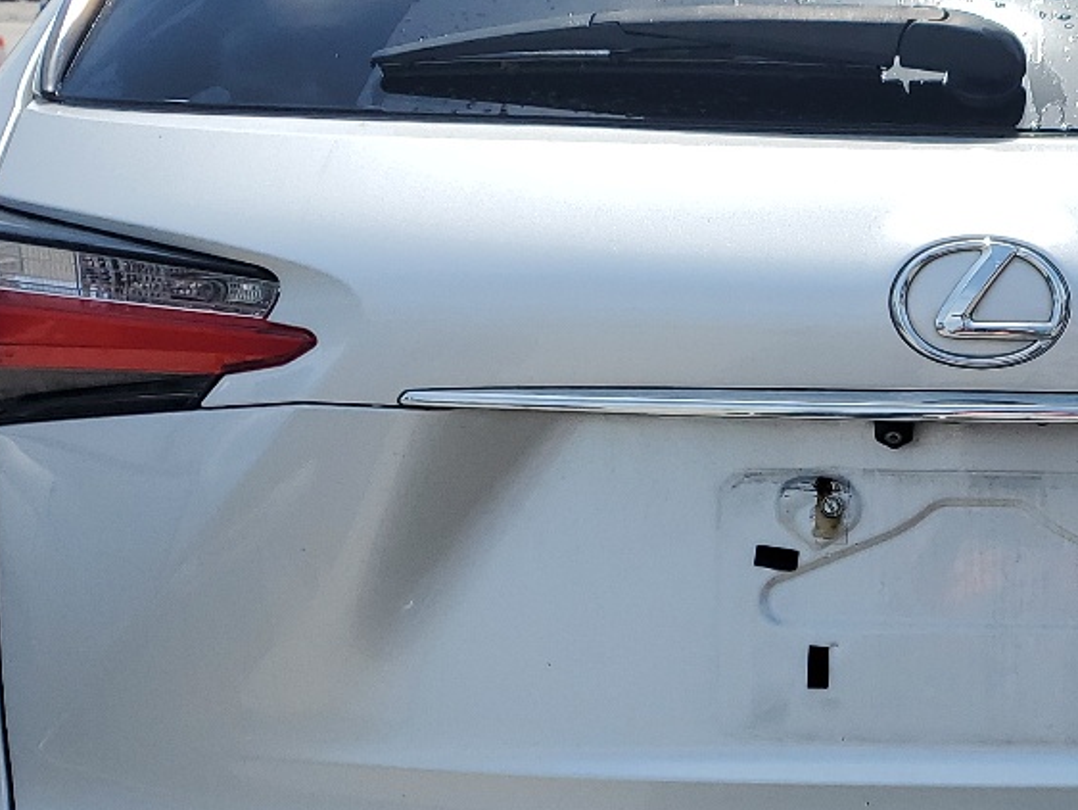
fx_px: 2305
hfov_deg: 25.3
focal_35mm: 74
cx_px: 1034
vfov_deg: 19.7
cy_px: 626
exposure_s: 1/3333
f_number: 1.5
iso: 50
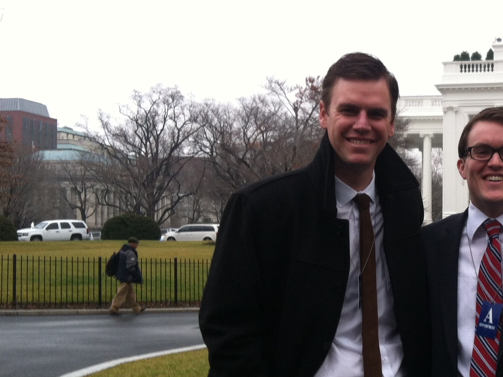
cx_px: 431
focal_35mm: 68
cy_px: 234
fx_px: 988
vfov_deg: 21.6
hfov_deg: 27.7
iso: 100
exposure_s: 1/40
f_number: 2.8
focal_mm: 3.85
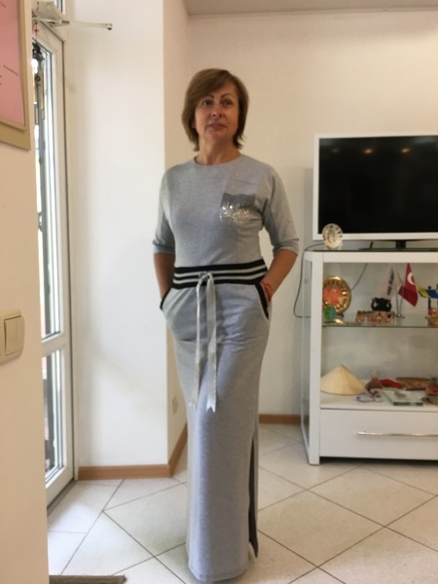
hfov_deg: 48.2
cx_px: 219
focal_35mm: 29
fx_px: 489
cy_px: 292
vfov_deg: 61.7
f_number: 2.2
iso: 100
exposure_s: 1/33
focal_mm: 4.15
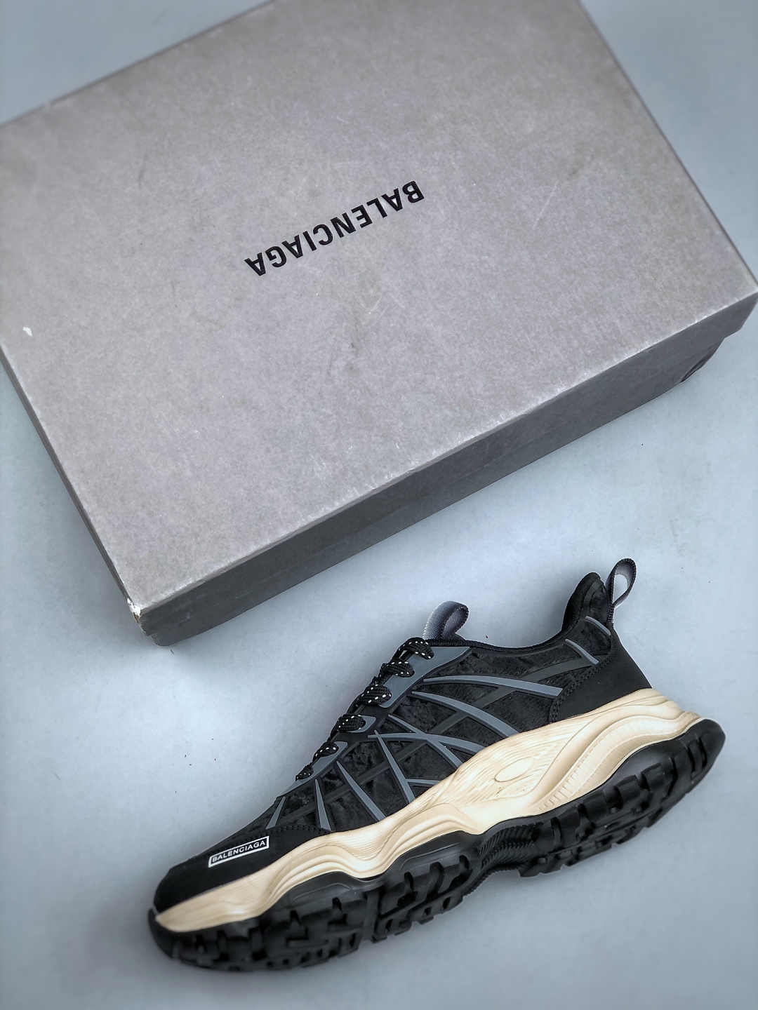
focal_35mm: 57
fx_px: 1664
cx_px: 379
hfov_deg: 25.7
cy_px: 505
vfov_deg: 33.8
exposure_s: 1/33
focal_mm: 6.6
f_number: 2.8
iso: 20
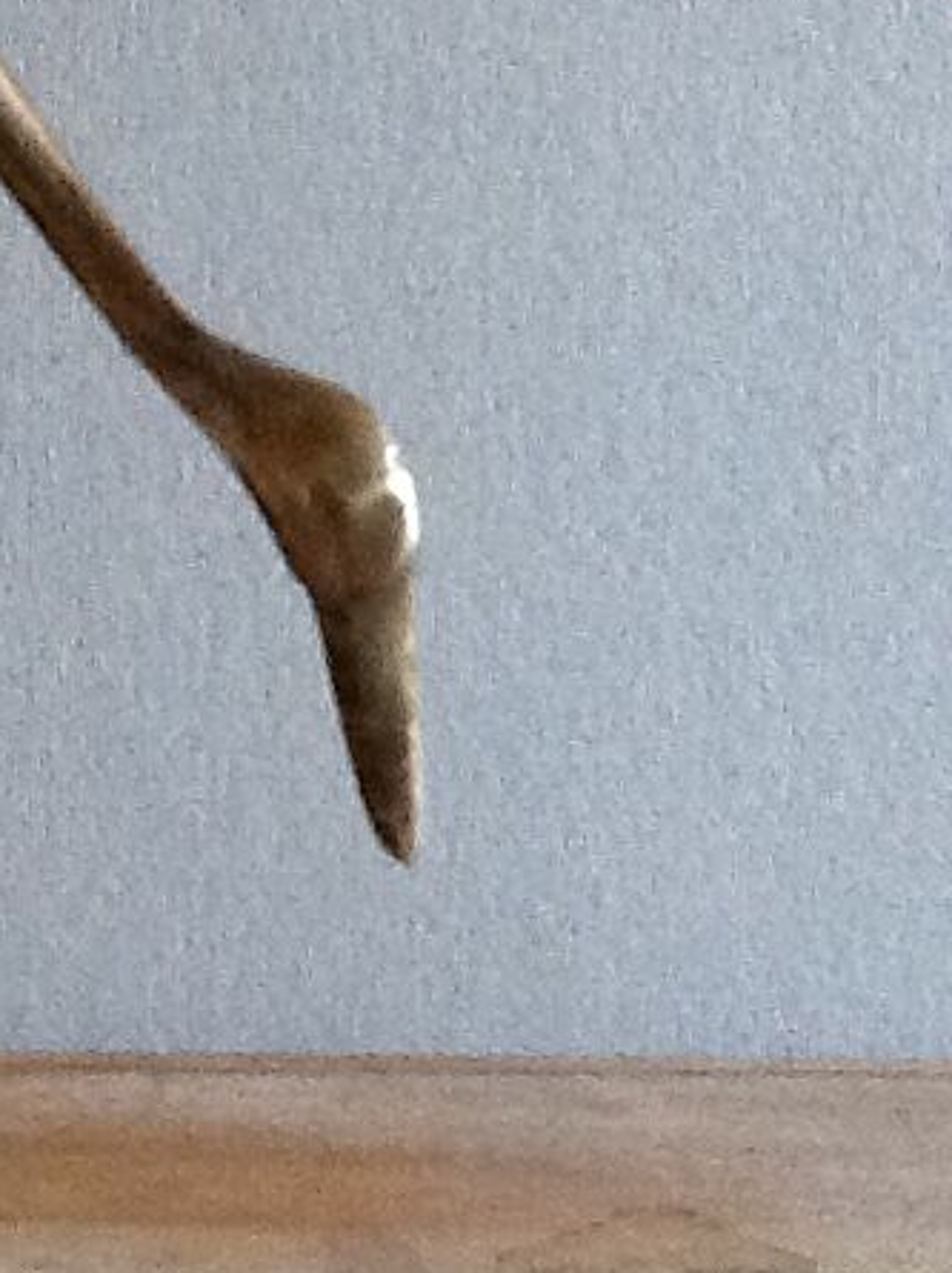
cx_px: -71
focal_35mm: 95
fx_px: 3489
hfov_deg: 15.2
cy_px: 483
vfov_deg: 20.6
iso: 250
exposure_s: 1/30
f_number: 2.4
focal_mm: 2.03
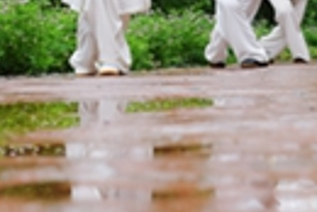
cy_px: 101
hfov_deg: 8.6
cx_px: 378
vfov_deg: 5.8
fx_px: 2089
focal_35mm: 237
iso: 125
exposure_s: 1/160
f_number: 5.6
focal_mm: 44
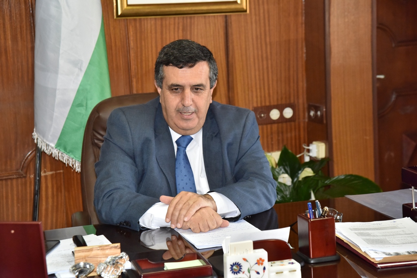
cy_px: 139
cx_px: 208
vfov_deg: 14.9
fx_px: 1066
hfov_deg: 22.1
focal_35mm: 92
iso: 2500
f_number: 6.3
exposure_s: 1/200
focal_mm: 92
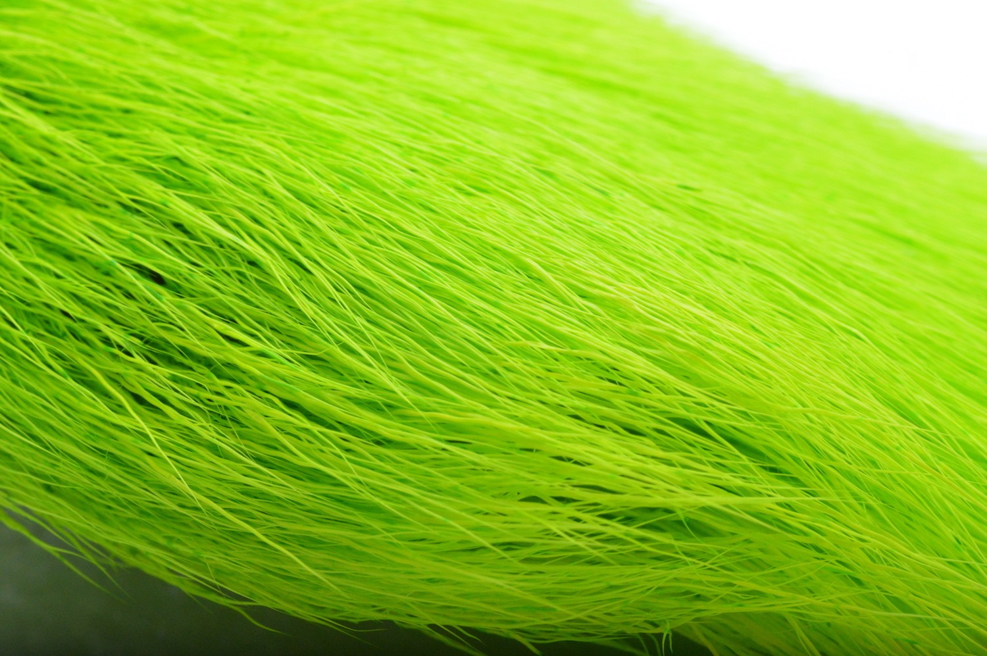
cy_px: 328
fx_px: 3698
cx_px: 494
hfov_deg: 15.2
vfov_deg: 10.1
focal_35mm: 135
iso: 1600
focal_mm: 90
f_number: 29
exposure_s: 1/200
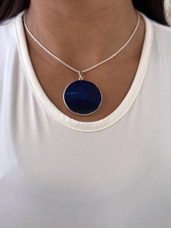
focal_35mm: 48
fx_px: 316
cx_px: 86
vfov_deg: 39.6
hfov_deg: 30.3
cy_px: 114
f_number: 1.78
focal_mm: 6.76
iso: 100
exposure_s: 1/85
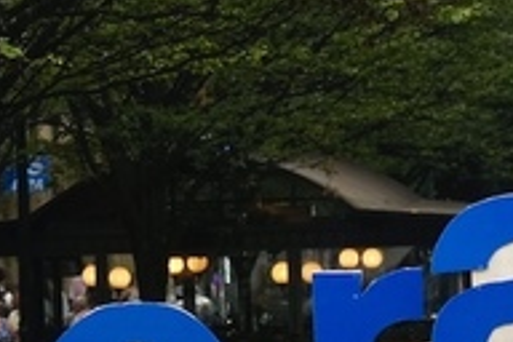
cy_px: 513
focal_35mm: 594
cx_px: 51
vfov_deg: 2.3
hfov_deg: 3.5
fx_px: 8464
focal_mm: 105
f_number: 6.3
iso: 400
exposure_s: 1/500
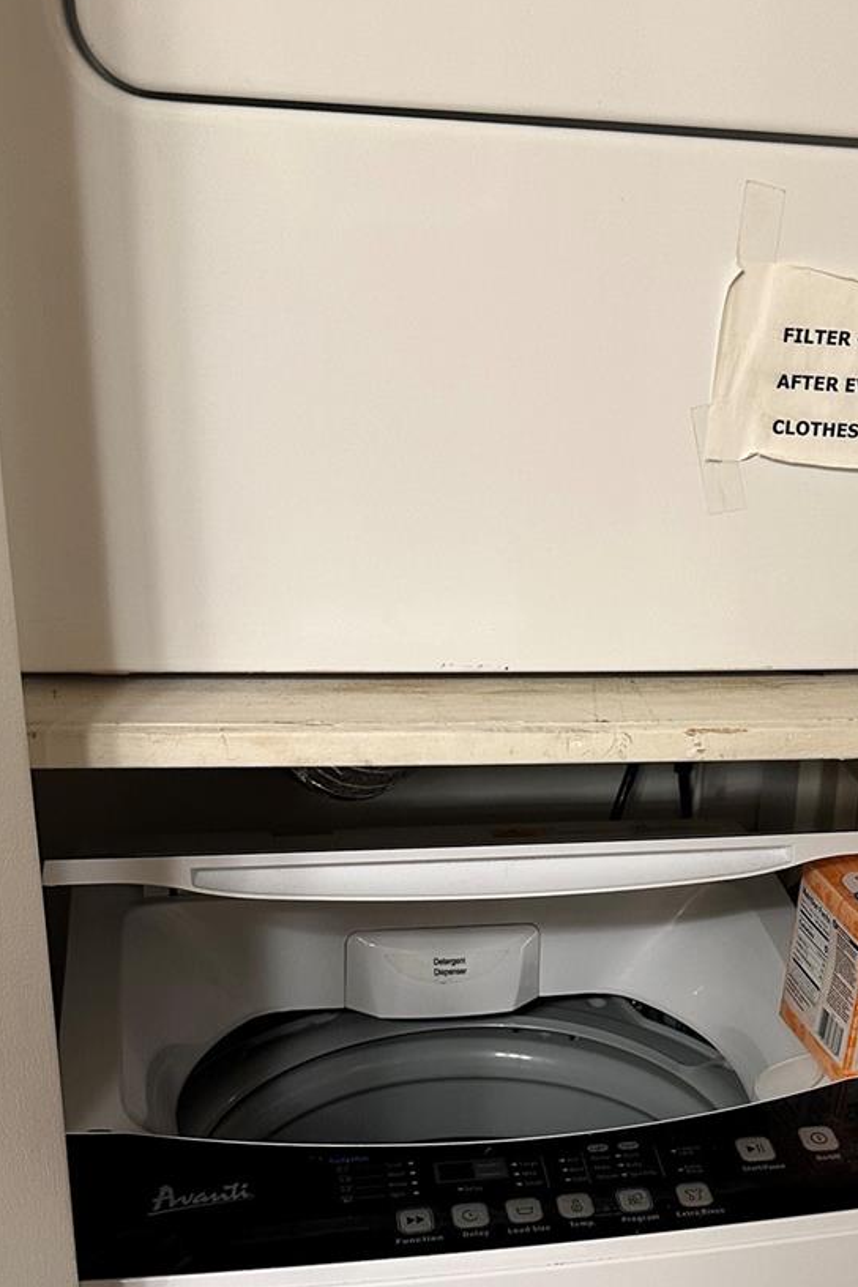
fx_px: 1680
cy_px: 910
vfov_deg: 41.1
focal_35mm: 47
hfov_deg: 28.2
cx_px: 647
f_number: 1.78
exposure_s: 1/60
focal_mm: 6.86
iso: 200
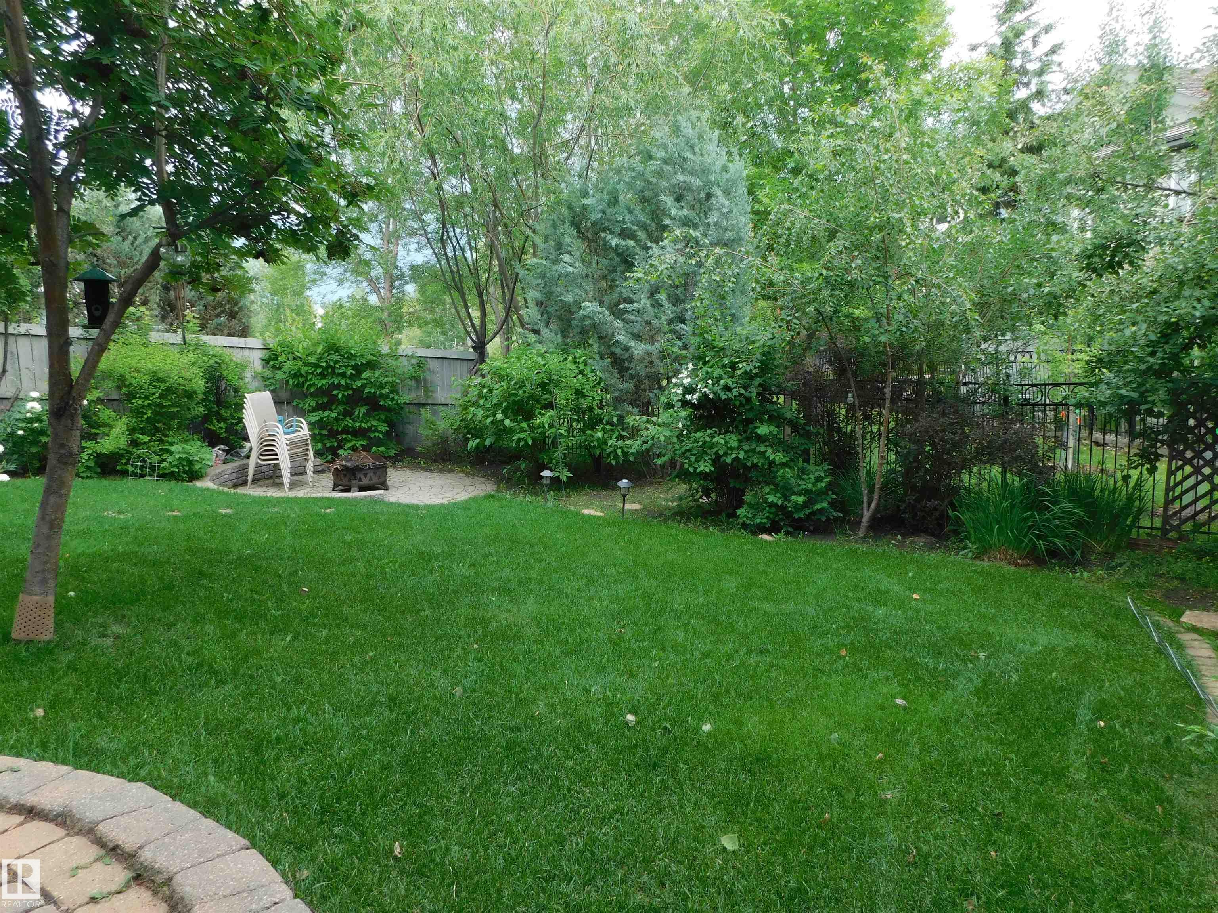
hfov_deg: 73.9
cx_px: 609
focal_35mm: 23
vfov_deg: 58.9
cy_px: 456
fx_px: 809
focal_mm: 4
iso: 125
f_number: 3
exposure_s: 1/200
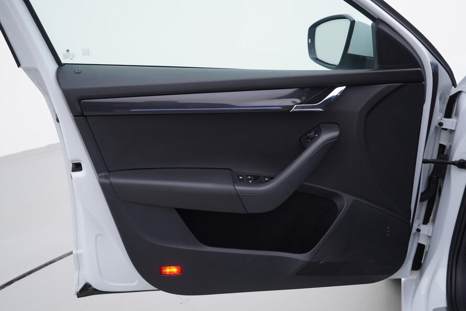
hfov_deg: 53.1
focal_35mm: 36
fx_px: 466
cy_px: 156
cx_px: 233
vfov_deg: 36.9
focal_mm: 24
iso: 125
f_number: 3.5
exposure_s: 1/60
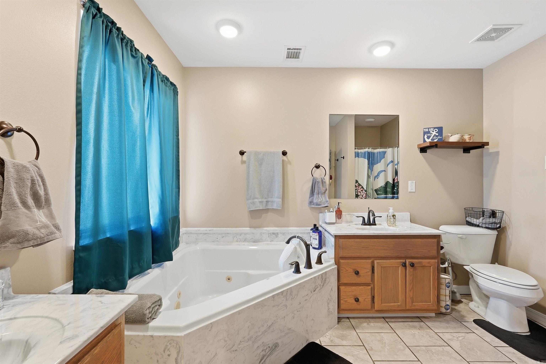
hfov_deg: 96.7
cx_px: 273
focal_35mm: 16
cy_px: 182
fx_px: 243
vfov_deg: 73.8
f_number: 9
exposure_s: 1/8
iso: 250
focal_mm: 16
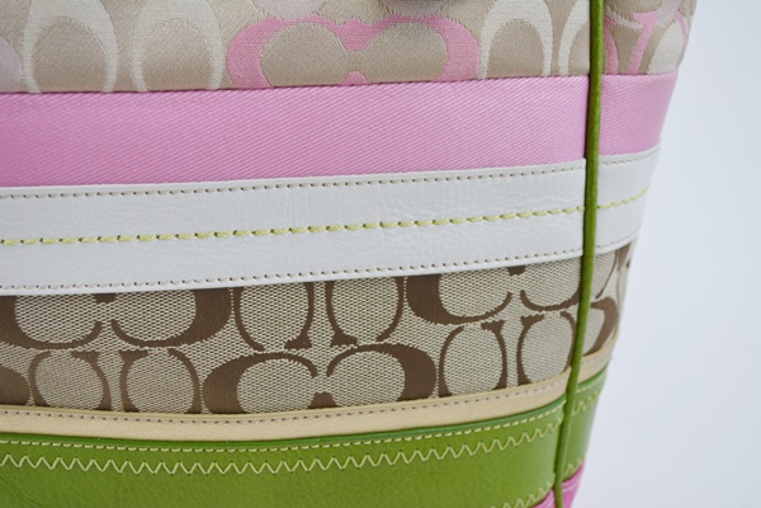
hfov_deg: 38.9
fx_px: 1078
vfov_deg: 26.5
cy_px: 254
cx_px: 380
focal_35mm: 51
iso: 250
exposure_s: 1/125
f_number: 5.6
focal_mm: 34
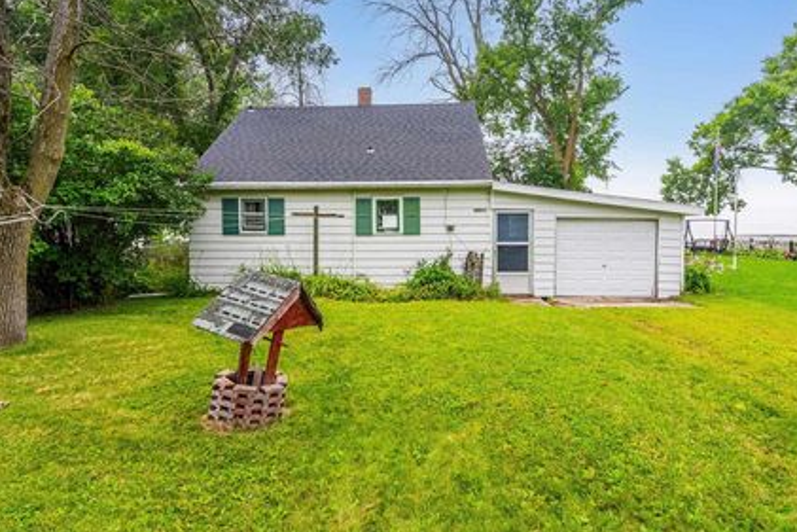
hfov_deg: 86.9
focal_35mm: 19
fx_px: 421
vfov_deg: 64.1
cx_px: 409
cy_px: 218
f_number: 11
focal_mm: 16
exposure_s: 1/400
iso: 640
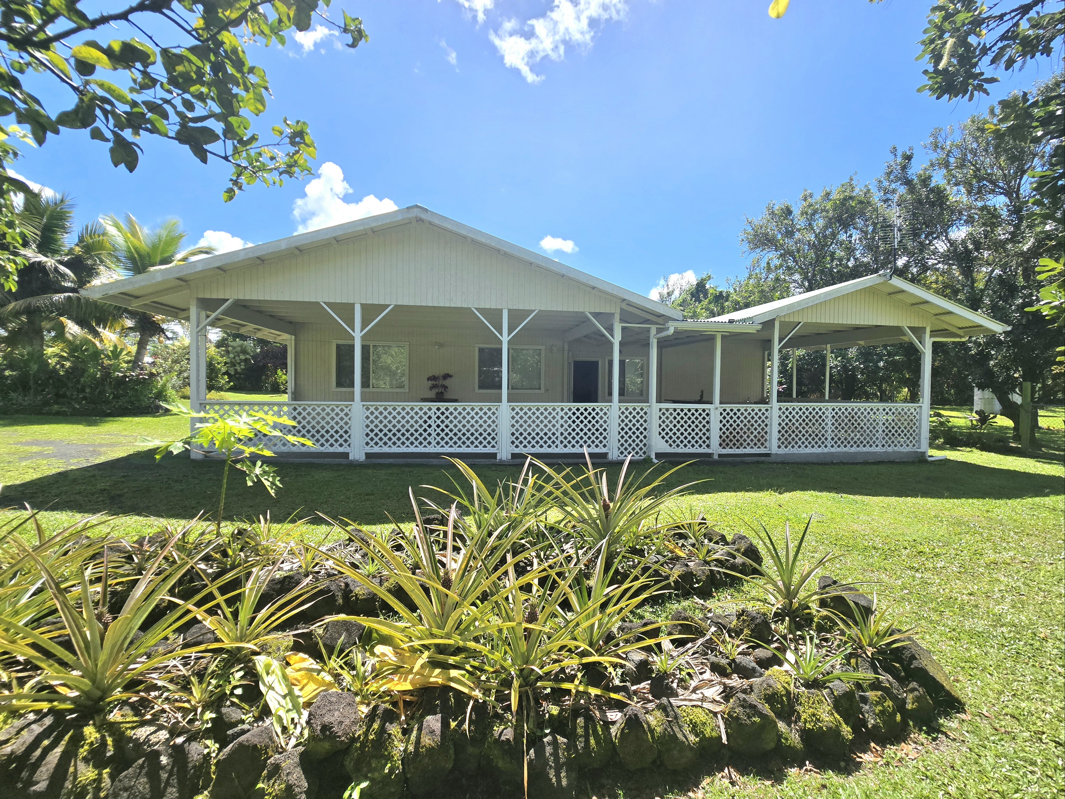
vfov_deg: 89.9
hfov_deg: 106.2
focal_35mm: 13
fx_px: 400
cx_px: 532
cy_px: 400
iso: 50
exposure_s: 1/2500
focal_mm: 2.2
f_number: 2.2
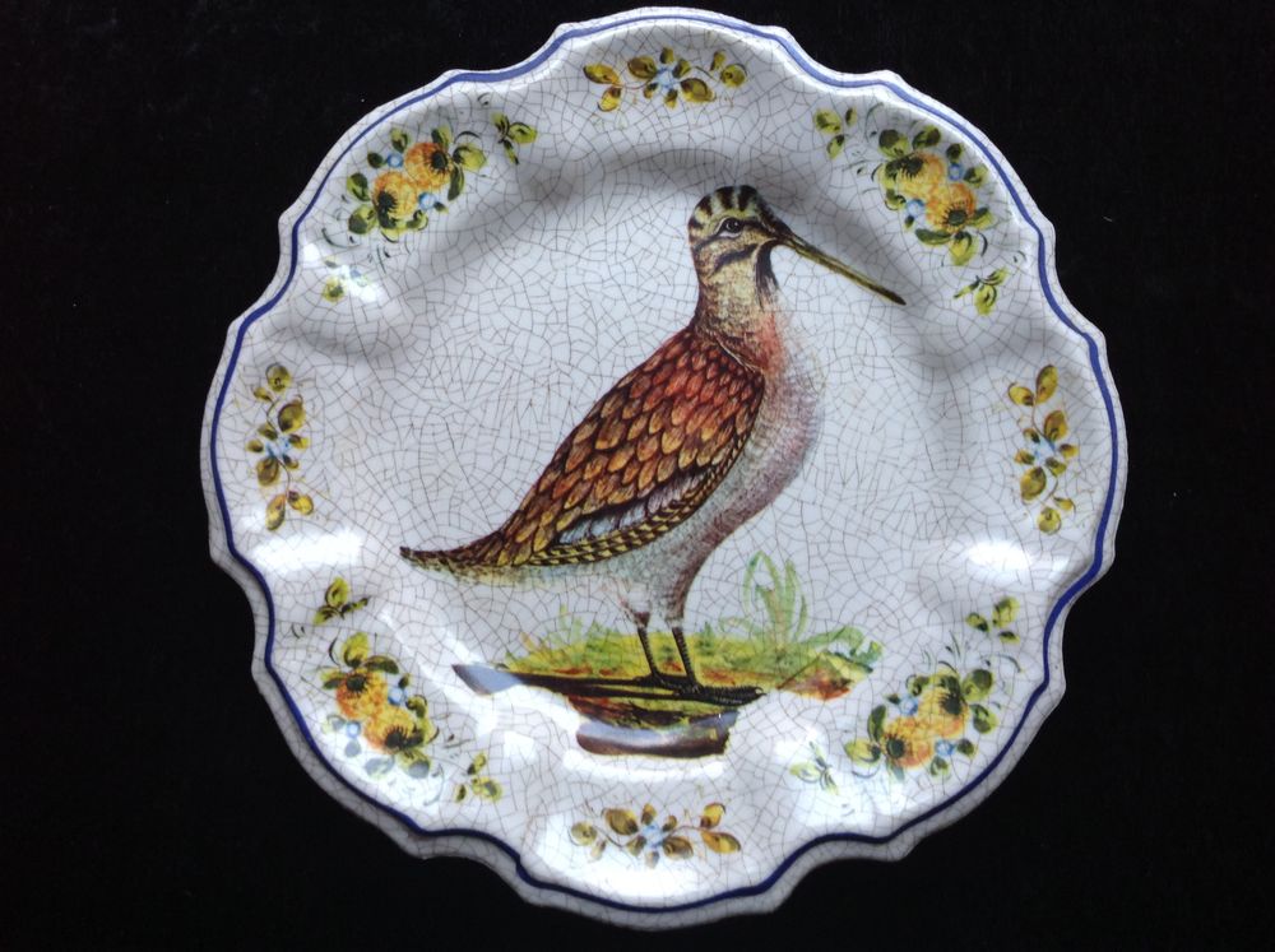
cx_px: 638
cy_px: 476
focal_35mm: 35
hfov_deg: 52.7
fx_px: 1287
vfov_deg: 40.6
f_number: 2.4
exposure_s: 1/15
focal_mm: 4.28
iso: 125
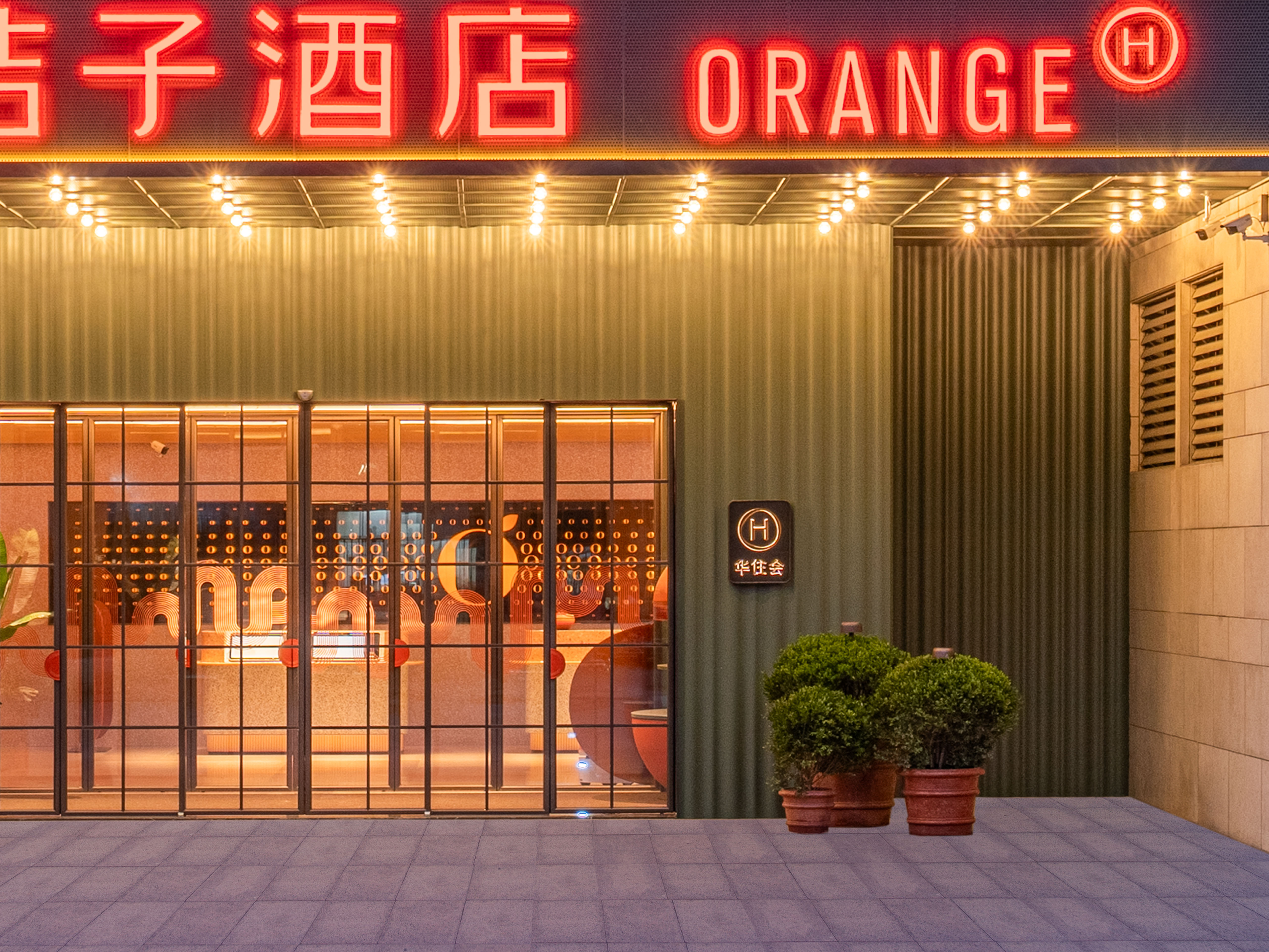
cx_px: 380
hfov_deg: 45.8
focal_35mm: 40
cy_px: 174
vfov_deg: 34.7
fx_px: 1466
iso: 100
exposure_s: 1/6
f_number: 8
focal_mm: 22
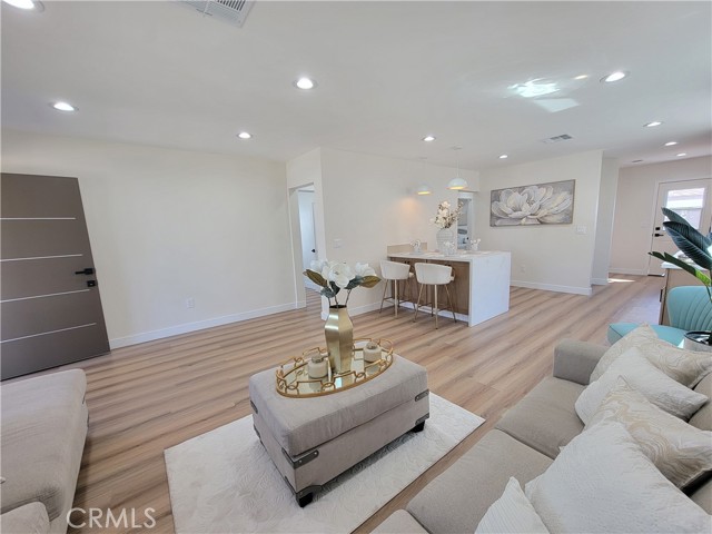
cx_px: 356
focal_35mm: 13
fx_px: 267
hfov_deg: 106.2
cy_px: 267
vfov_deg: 89.9
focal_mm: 2.2
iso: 50
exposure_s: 1/60
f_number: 2.2
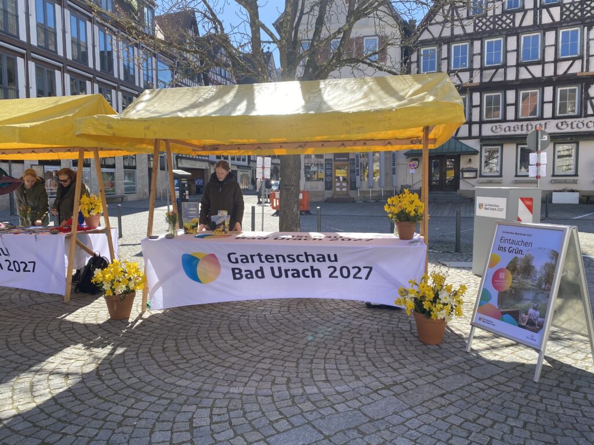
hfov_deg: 67.3
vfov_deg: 53.1
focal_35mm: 26
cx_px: 297
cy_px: 222
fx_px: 446
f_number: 1.8
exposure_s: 1/1218
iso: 32
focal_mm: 4.25
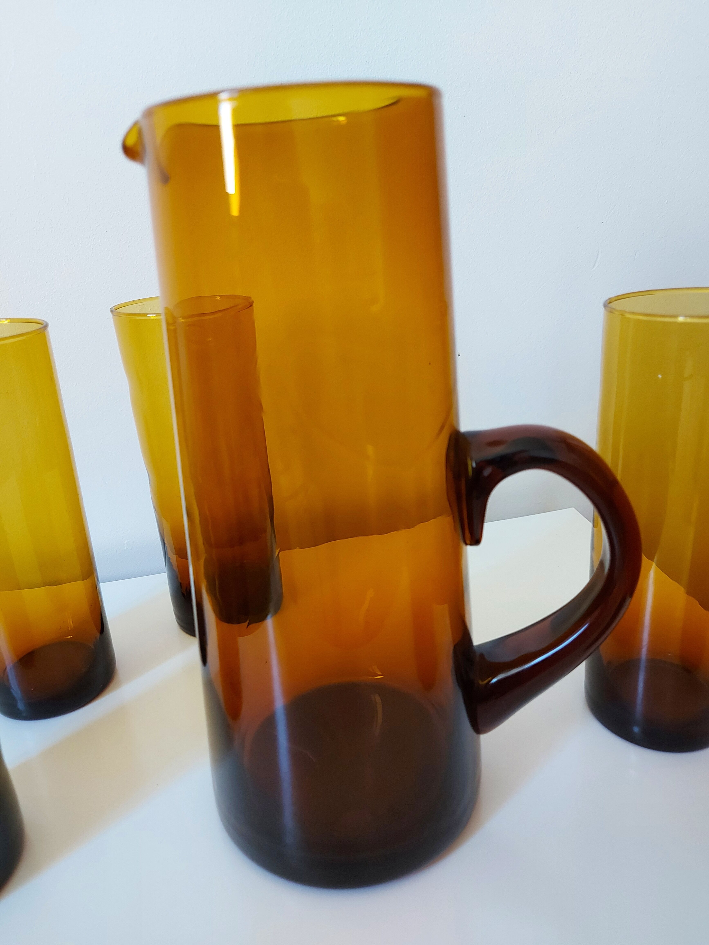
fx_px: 655
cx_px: 354
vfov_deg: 71.6
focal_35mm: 24
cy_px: 472
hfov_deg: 56.8
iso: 200
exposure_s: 1/40
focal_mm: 5.23
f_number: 1.8
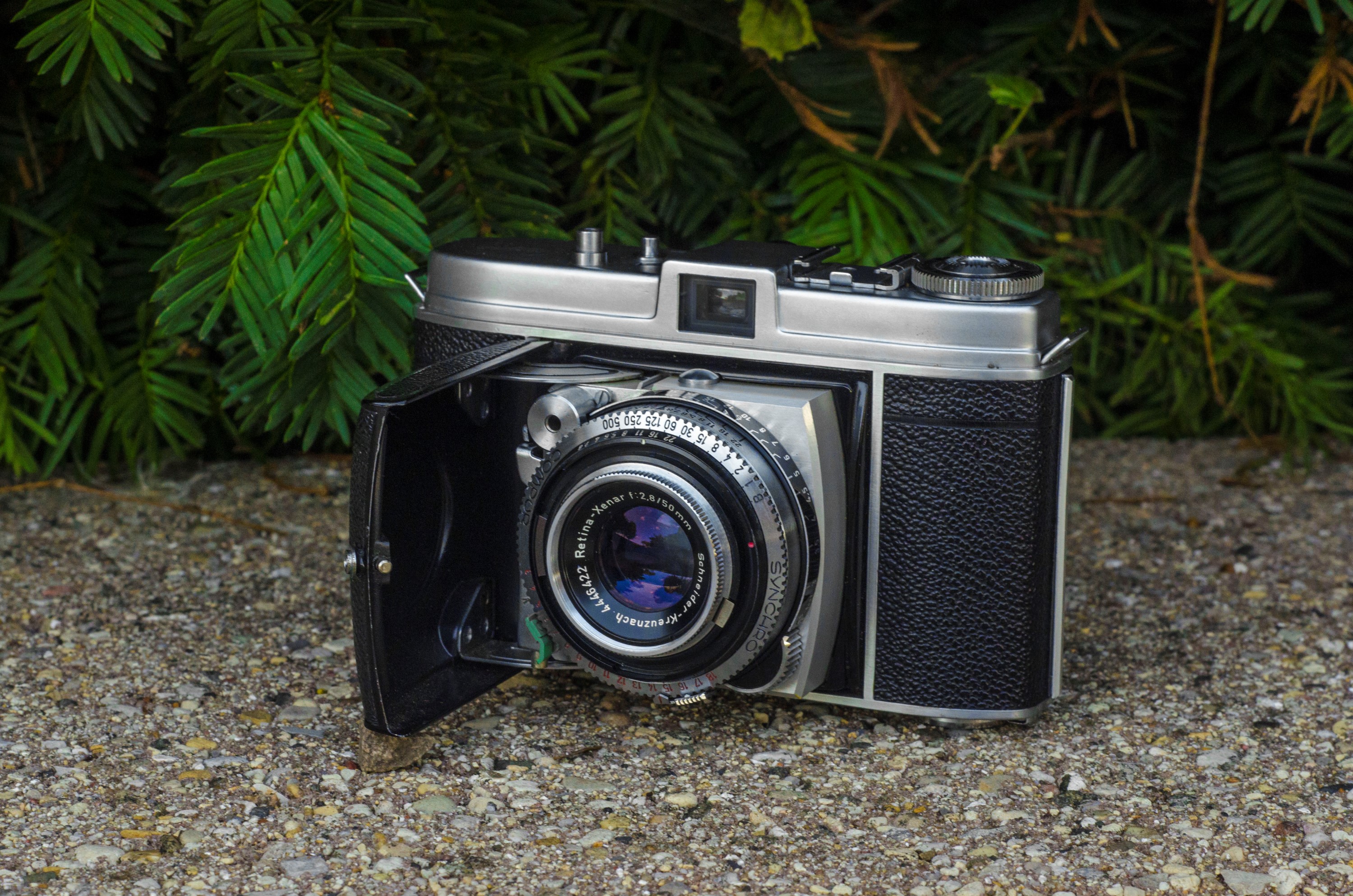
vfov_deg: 25.6
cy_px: 448
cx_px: 676
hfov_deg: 37.9
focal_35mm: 52
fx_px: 1969
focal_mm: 35
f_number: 3.5
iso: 1000
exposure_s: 1/80
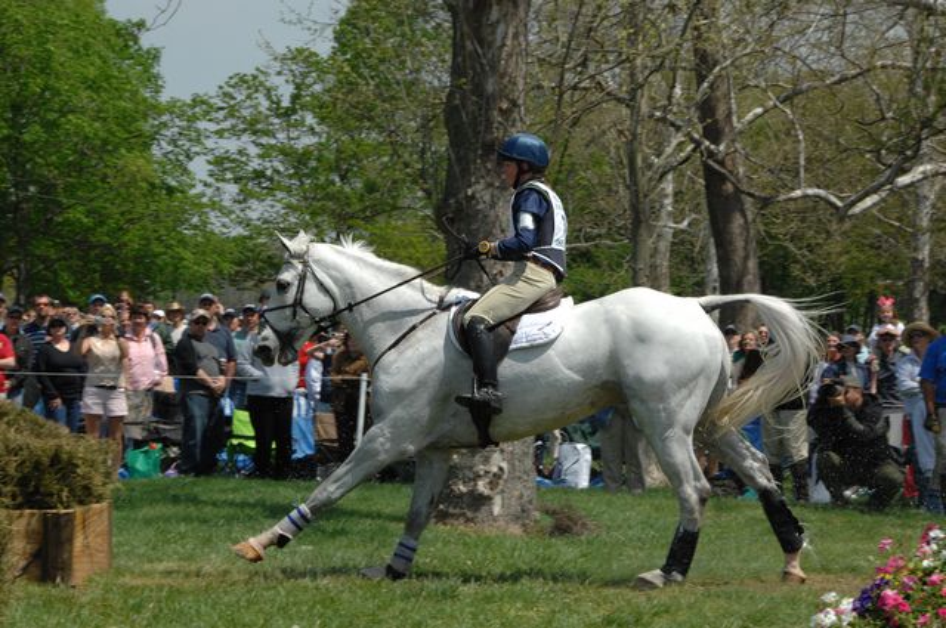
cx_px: 473
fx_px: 3149
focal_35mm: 120
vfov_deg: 11.4
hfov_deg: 17.1
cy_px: 314
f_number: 13
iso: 500
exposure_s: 1/500
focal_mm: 80
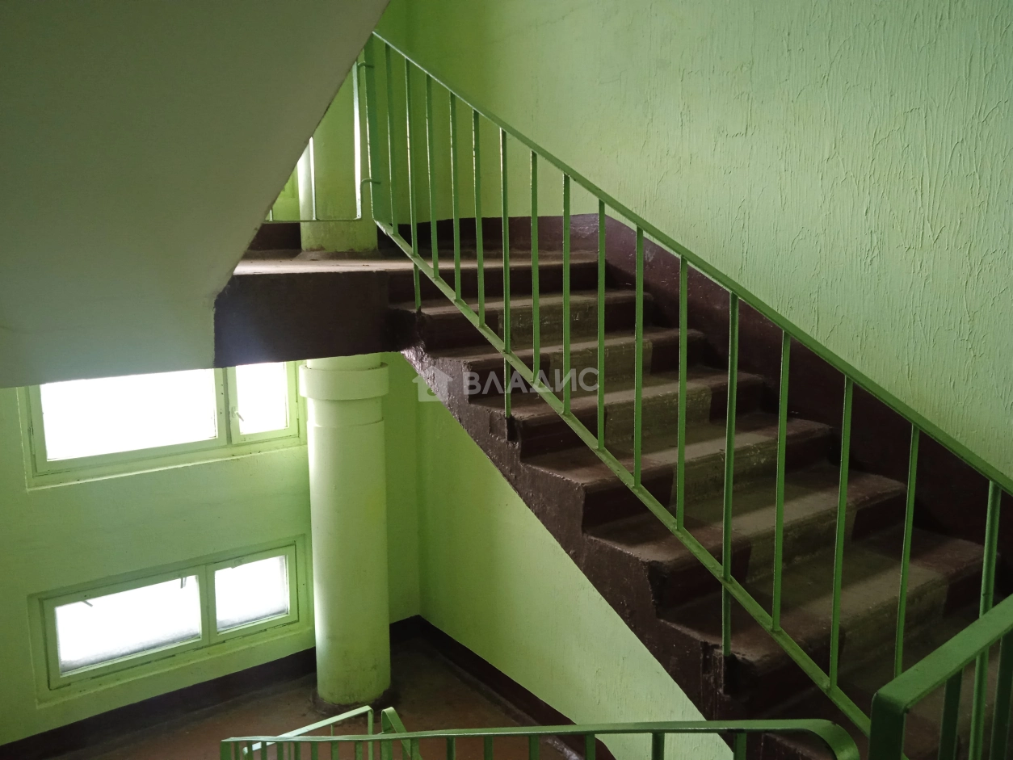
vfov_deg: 49.8
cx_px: 506
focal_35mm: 28
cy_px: 380
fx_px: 820
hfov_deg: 63.4
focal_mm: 3.43
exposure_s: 1/25
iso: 393
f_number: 2.2
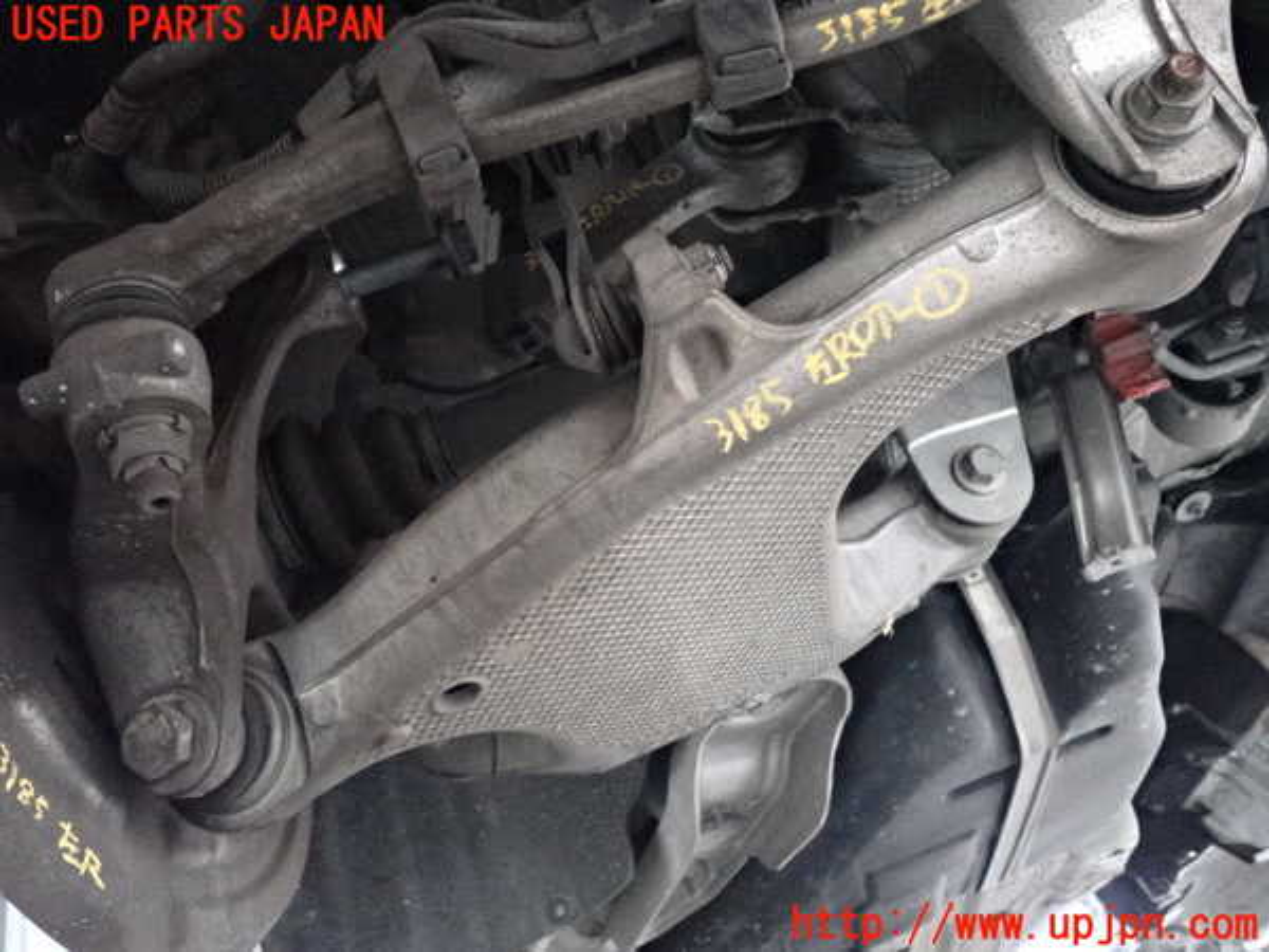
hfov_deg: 60.0
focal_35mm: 30
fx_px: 1100
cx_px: 634
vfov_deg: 46.8
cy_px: 476
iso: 3200
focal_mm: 5.4
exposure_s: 1/125
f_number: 2.3
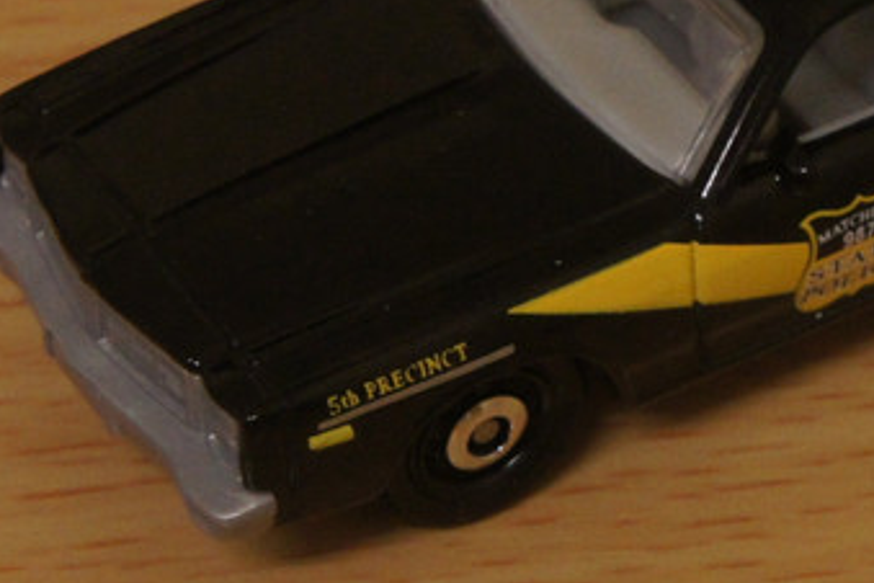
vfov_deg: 6.1
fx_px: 5414
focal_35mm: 223
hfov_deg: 9.2
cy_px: 34
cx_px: 761
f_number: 11
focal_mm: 42
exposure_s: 1/10
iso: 1600
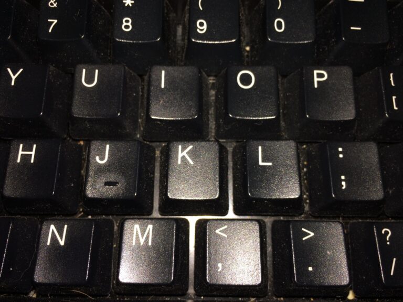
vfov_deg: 48.2
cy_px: 151
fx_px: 338
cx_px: 202
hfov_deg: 61.7
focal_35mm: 29
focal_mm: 4.15
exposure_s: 1/90
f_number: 2.2
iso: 32
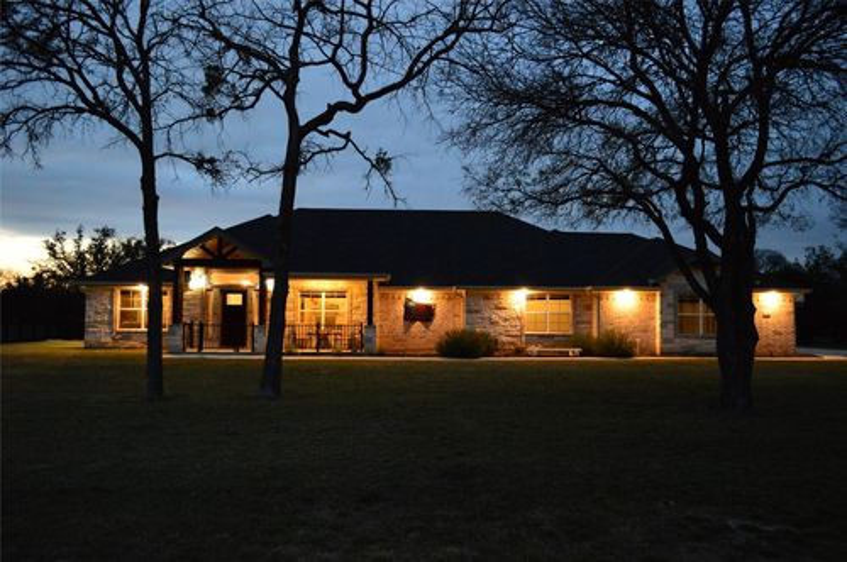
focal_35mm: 27
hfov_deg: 67.4
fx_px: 634
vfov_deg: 47.8
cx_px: 424
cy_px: 281
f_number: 3.5
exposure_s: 1/50
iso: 3200
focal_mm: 18
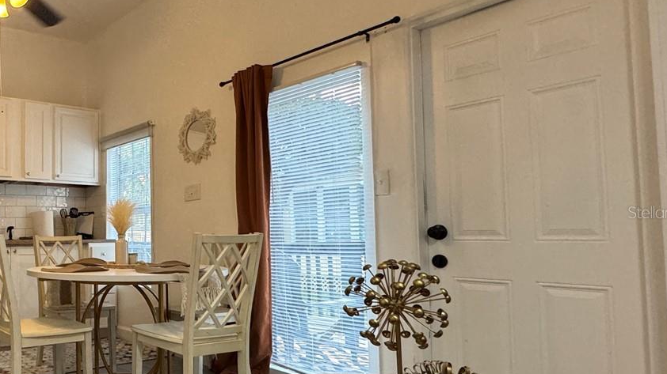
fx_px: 513
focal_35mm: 29
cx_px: 69
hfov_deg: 57.0
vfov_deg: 40.1
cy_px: 212
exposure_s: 1/120
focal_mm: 2.22
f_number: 2.2
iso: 320
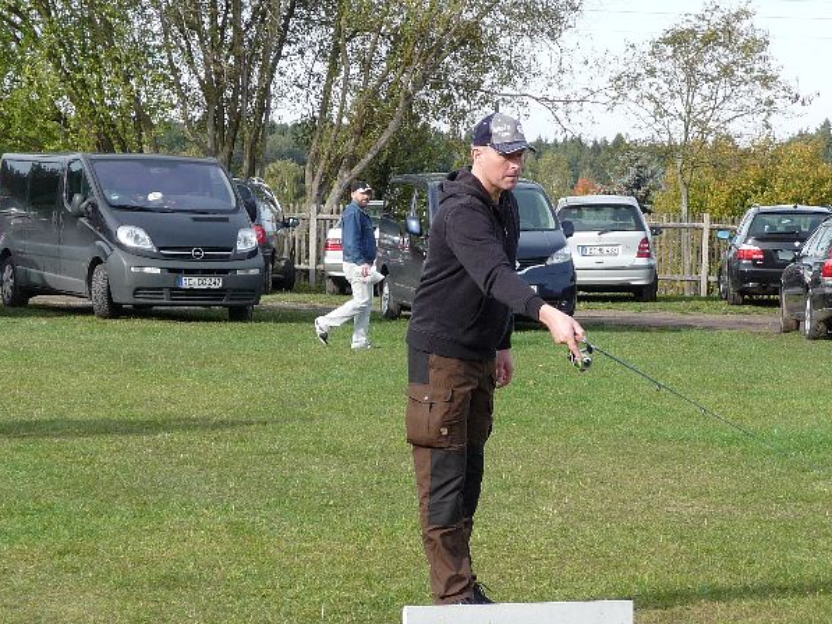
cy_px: 351
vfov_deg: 10.7
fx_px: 3318
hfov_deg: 14.3
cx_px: 499
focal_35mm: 138
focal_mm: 17.5
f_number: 4.7
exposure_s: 1/200
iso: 100
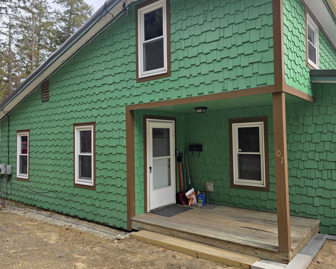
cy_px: 129
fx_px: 278
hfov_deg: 62.2
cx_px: 177
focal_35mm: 28
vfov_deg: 51.5
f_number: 1.7
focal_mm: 6.3
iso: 80
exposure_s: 1/1973
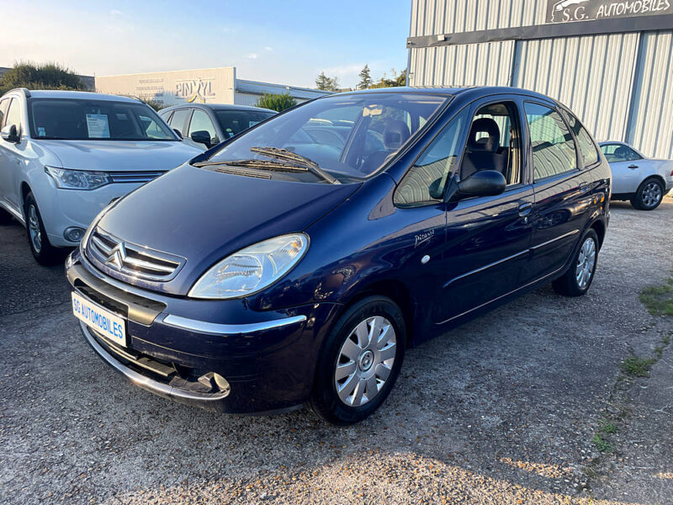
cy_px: 252
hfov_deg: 67.3
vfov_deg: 53.1
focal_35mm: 26
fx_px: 505
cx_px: 336
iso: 32
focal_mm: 4.2
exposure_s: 1/651
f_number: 1.6
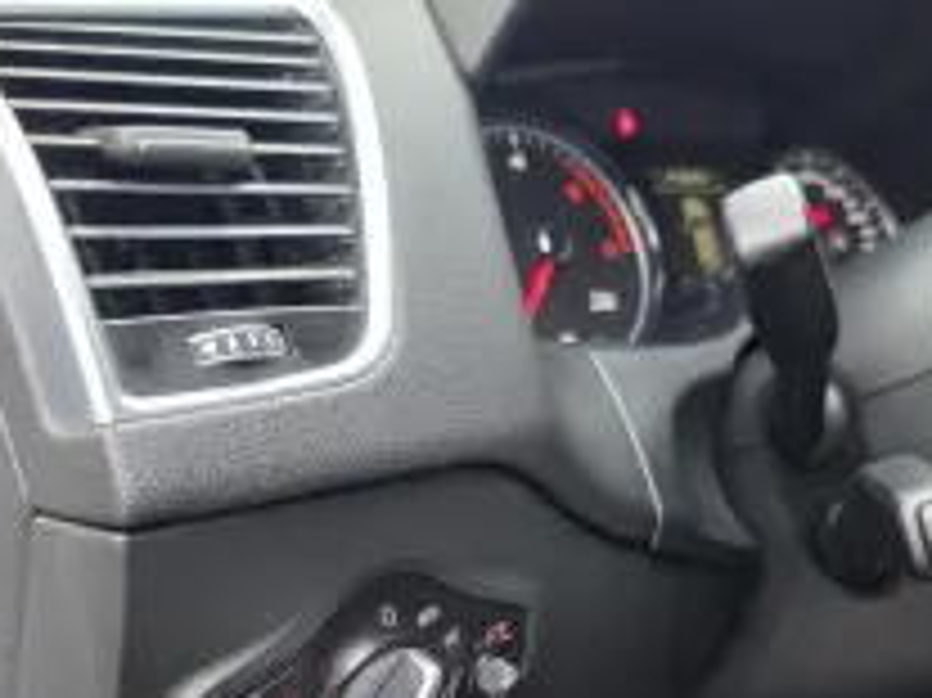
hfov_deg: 46.8
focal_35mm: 40
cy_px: 500
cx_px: 428
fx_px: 1076
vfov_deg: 35.3
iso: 640
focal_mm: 6.3
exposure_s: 1/100
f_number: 1.7
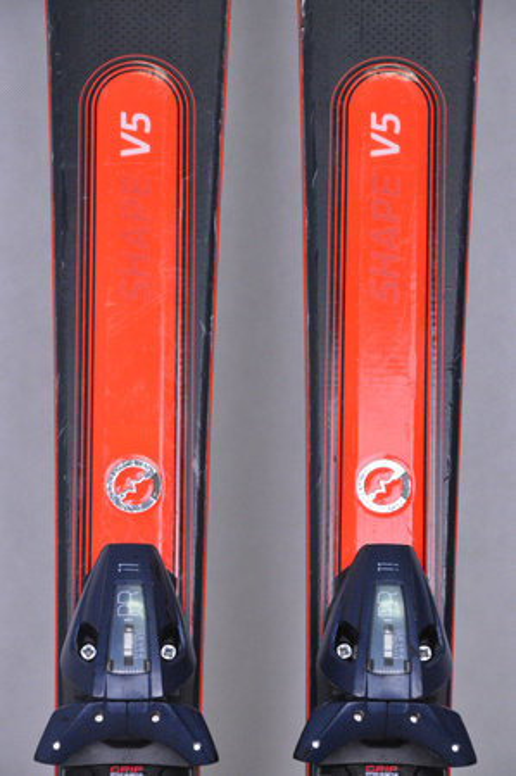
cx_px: 258
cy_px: 388
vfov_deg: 13.1
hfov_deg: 8.7
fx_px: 3394
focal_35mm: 158
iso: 3200
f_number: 8
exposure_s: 1/125
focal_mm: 105
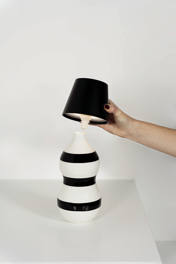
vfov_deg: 28.8
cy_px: 132
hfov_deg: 19.5
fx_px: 513
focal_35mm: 70
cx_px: 88
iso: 100
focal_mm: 70
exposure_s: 1/50
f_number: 3.2
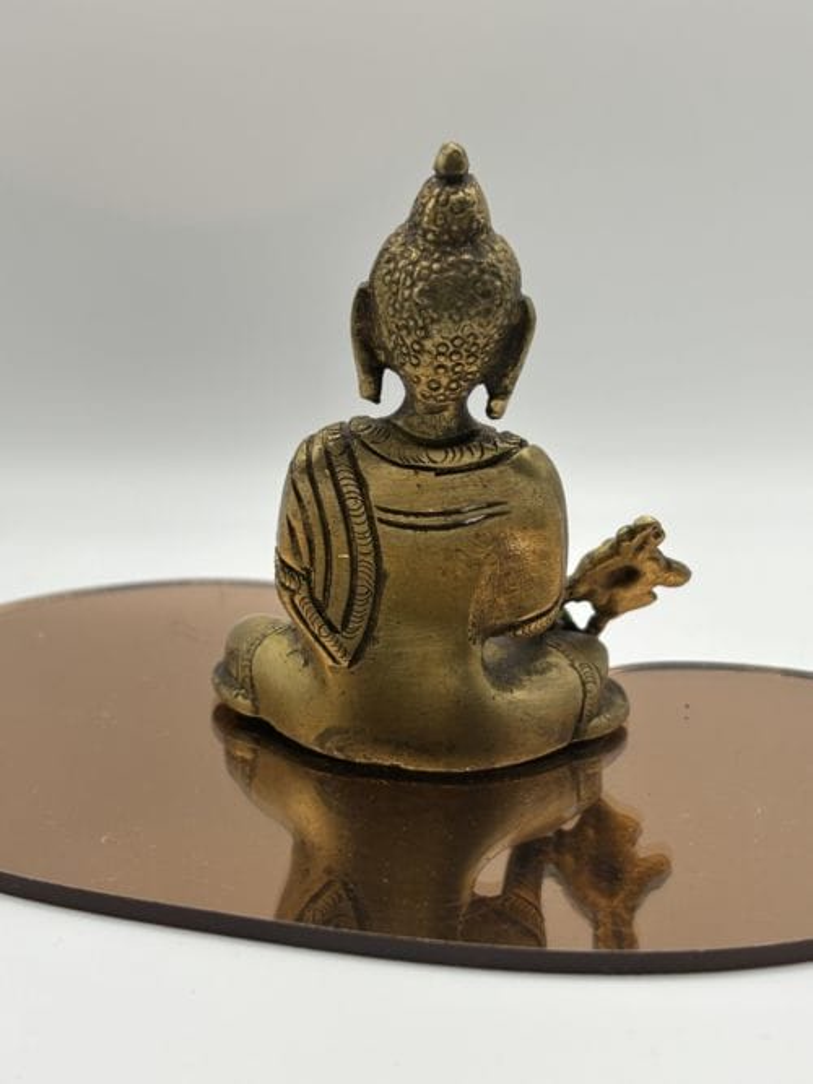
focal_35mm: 52
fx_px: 1629
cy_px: 542
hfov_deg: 28.0
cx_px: 406
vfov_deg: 36.8
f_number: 1.6
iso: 32
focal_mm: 5.96
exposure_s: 1/298
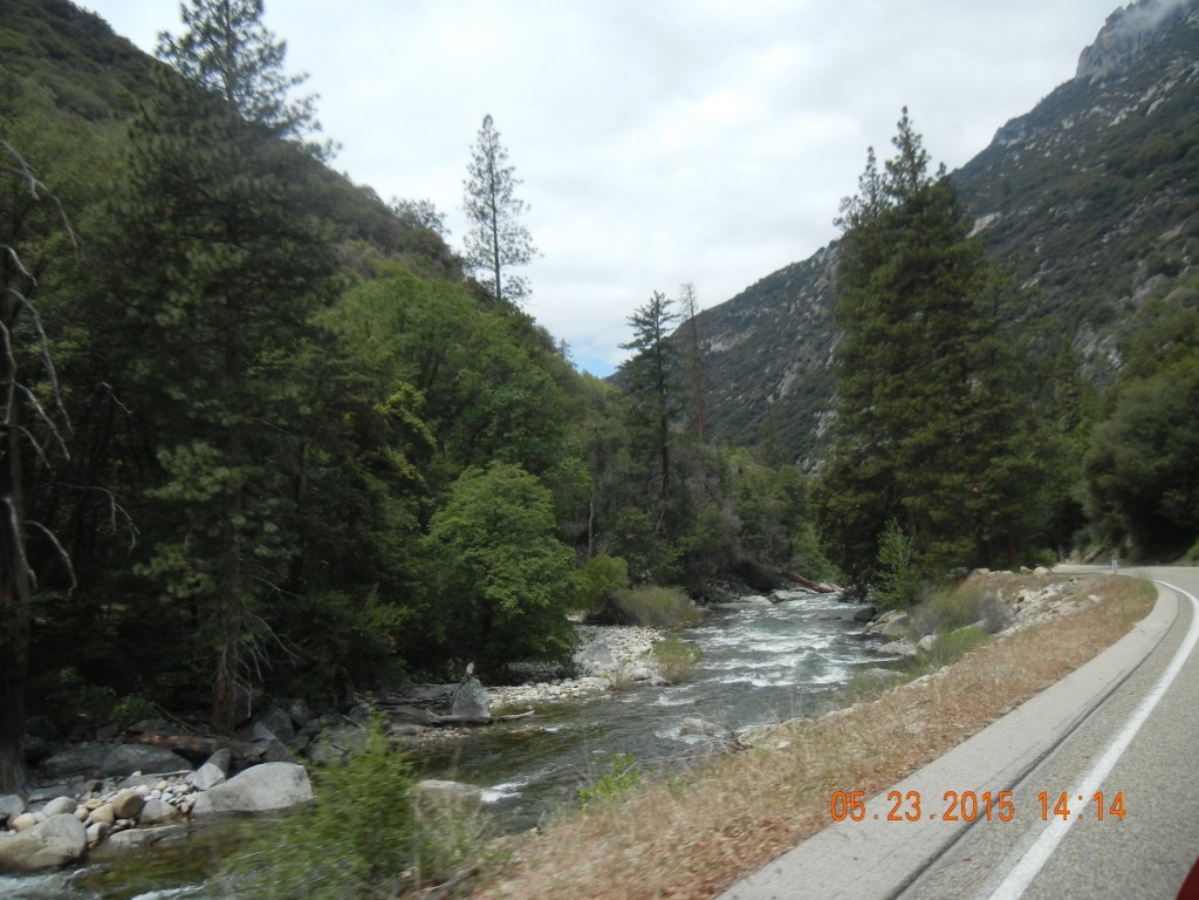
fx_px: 1039
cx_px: 600
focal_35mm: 30
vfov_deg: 46.8
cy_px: 450
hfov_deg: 60.0
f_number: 7
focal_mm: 5.4
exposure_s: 1/404
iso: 160
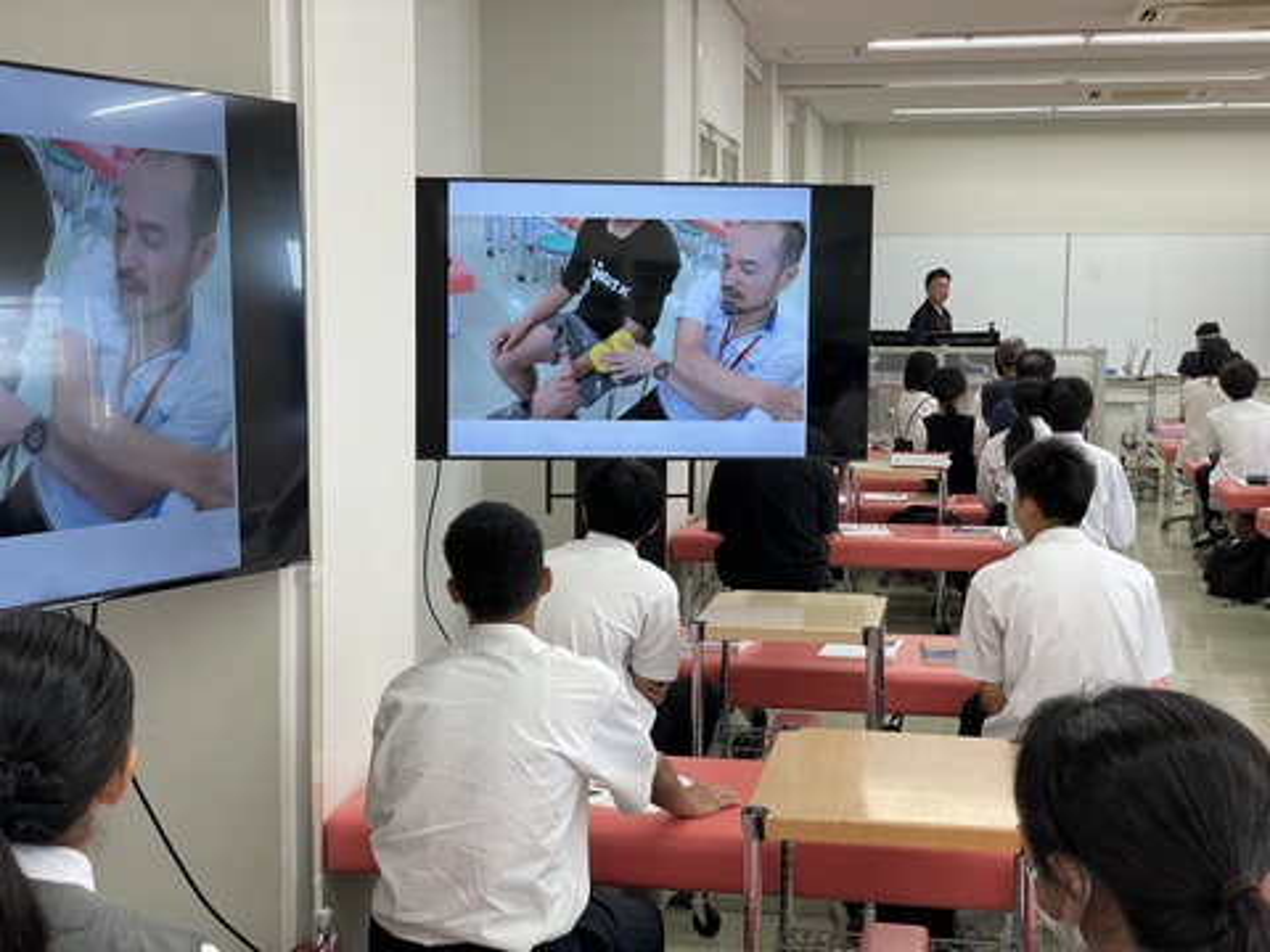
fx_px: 1908
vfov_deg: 28.0
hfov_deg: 36.8
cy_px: 476
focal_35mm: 52
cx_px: 635
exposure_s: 1/90
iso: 64
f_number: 2
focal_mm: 6
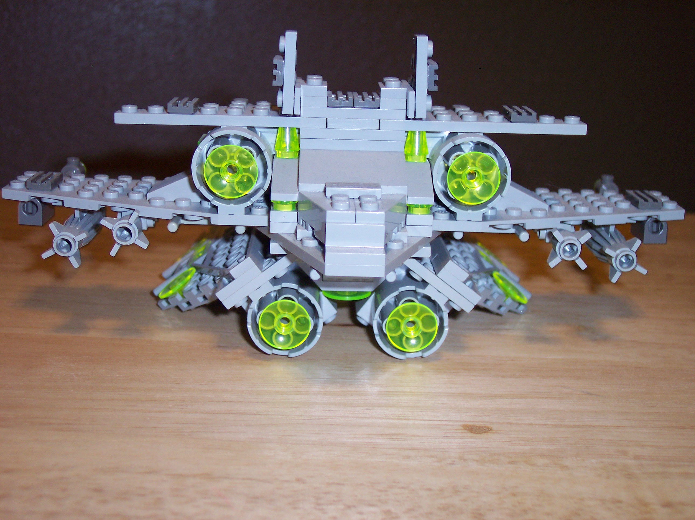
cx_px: 348
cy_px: 260
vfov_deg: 28.5
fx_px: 1023
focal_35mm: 51
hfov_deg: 37.5
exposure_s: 1/30
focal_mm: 10.7
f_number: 3.4
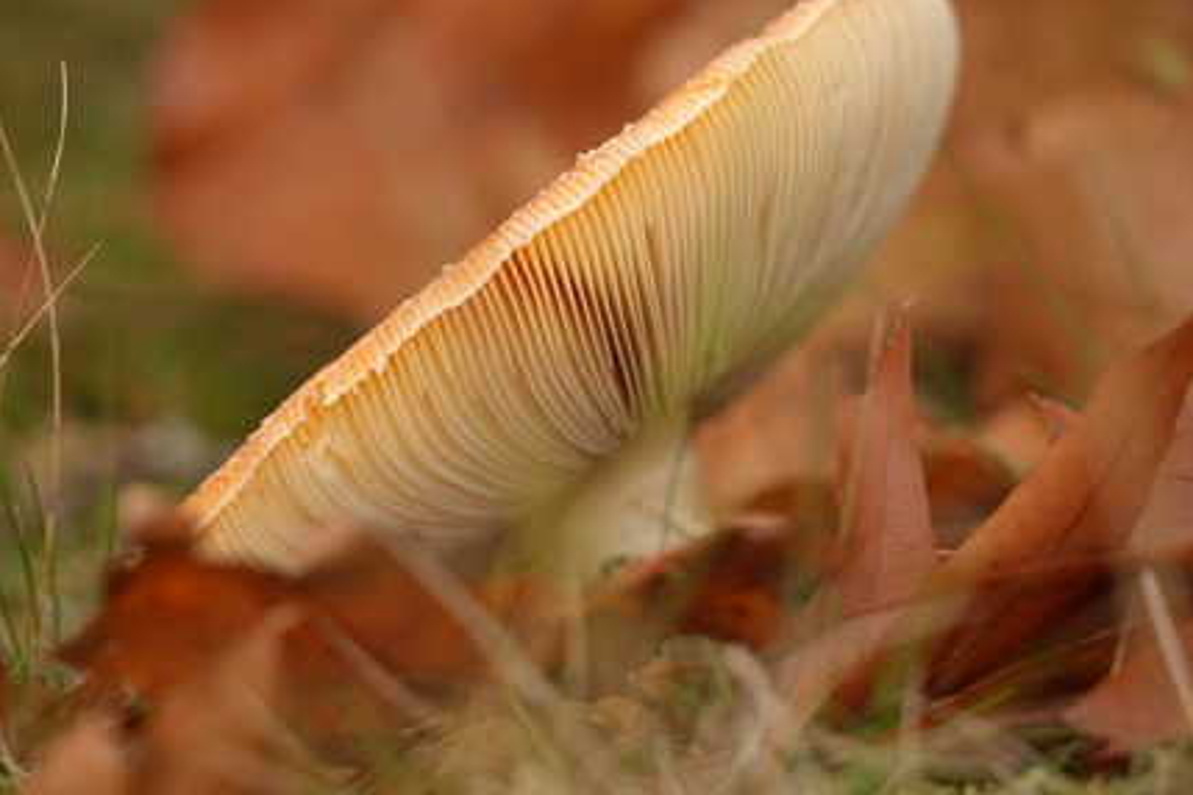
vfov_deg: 4.5
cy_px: 377
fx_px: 10173
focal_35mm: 307
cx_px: 637
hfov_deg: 6.7
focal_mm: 286
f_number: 6.3
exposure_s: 1/40
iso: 250
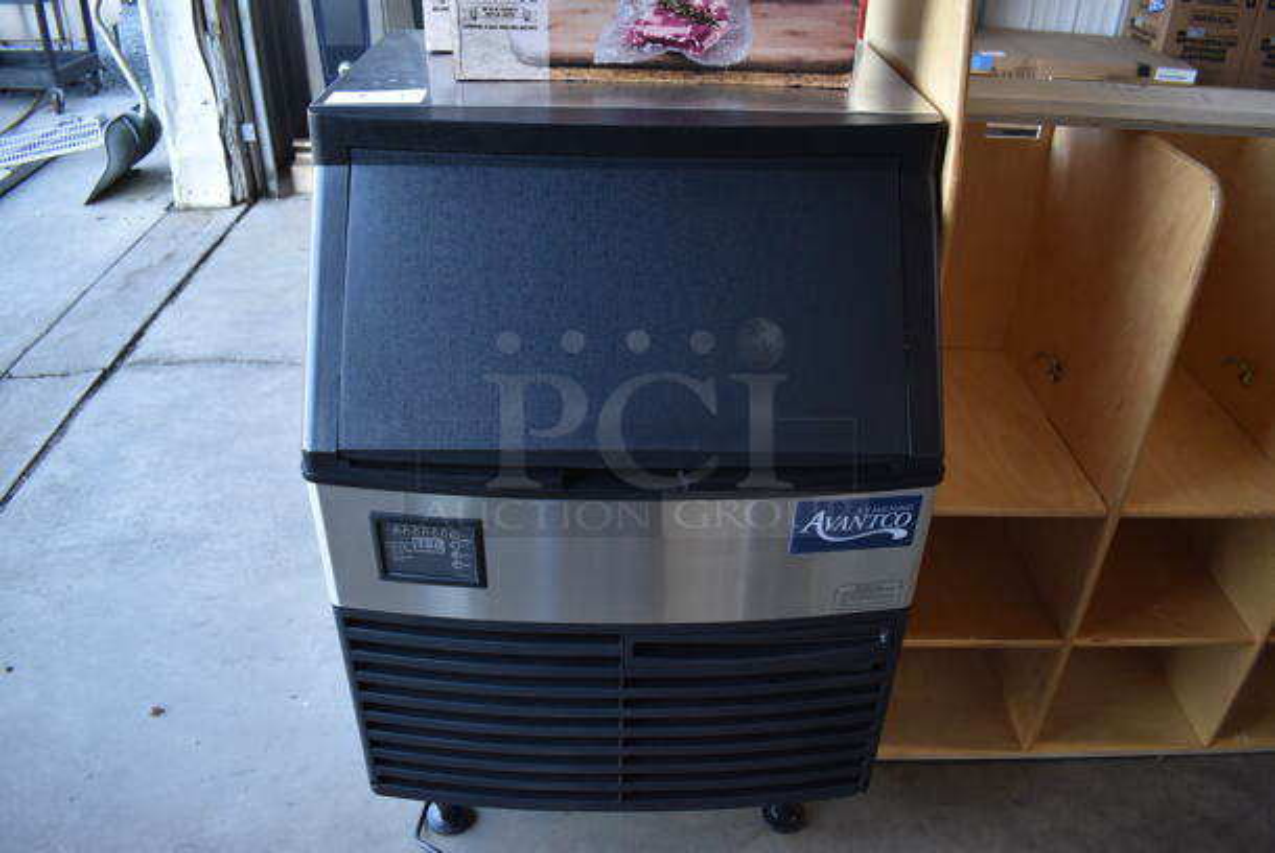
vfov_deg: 48.0
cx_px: 638
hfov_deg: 67.3
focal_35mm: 27
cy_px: 426
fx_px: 957
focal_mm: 18
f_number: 3.5
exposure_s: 1/250
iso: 800
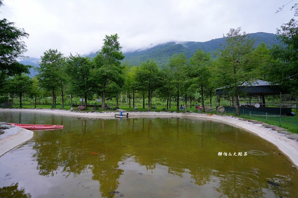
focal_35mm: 17
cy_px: 99
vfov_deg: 70.4
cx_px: 149
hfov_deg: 93.3
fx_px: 141
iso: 160
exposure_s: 1/50
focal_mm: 17
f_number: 2.8
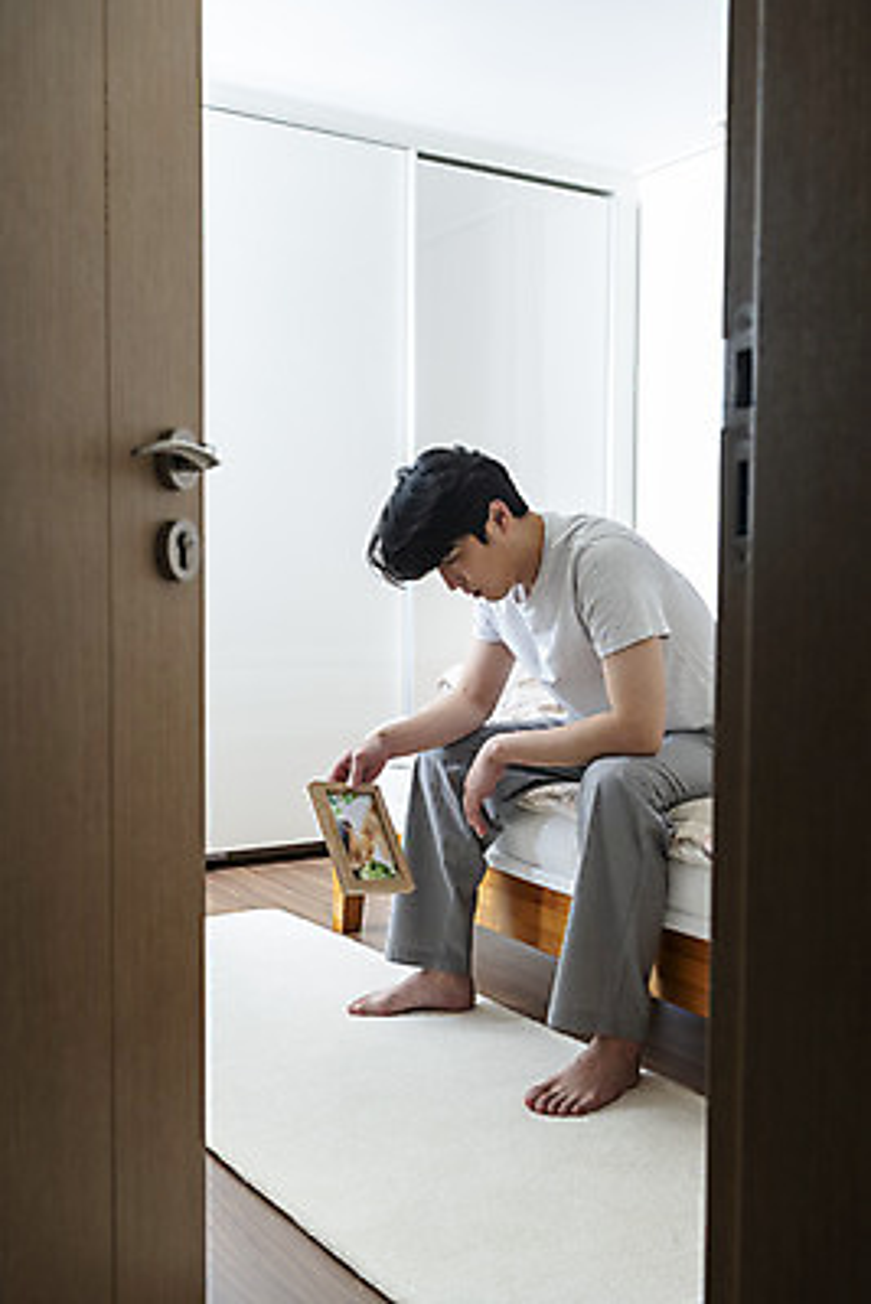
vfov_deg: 53.1
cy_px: 652
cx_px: 436
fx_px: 1305
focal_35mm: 36
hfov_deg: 36.9
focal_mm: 36
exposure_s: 1/125
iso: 250
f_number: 5
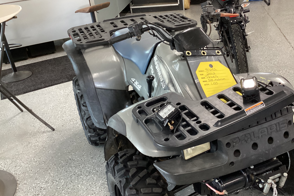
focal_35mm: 40
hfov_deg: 48.1
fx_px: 327
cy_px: 106
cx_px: 181
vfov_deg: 33.4
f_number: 2.4
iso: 320
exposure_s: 1/60
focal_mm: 3.3
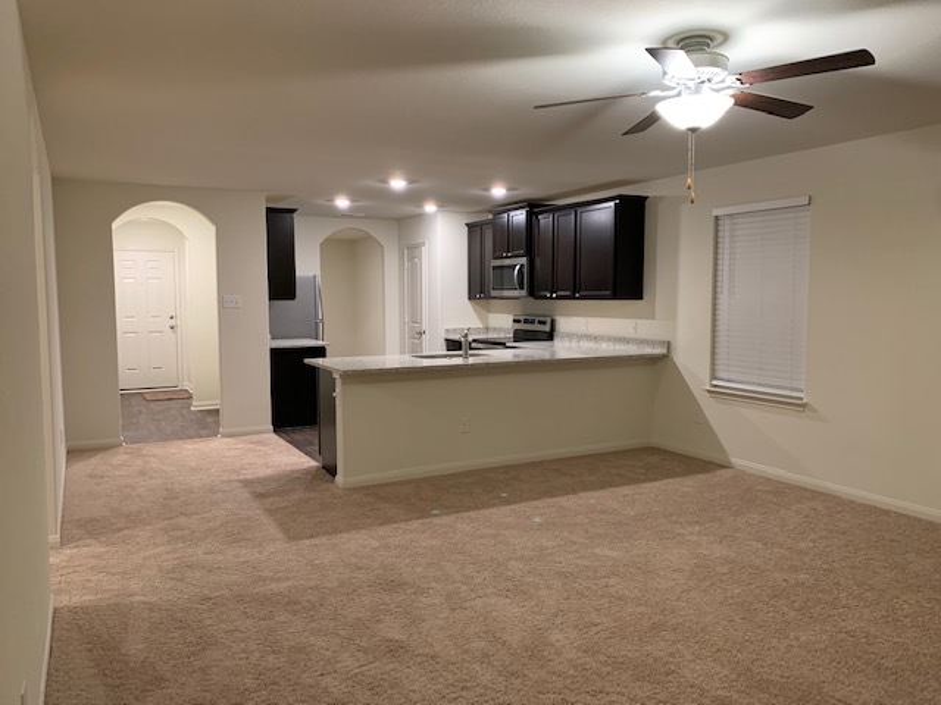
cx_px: 470
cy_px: 352
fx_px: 707
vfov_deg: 53.1
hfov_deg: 67.3
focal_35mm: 26
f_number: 1.8
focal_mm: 4.25
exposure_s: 1/60
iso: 320
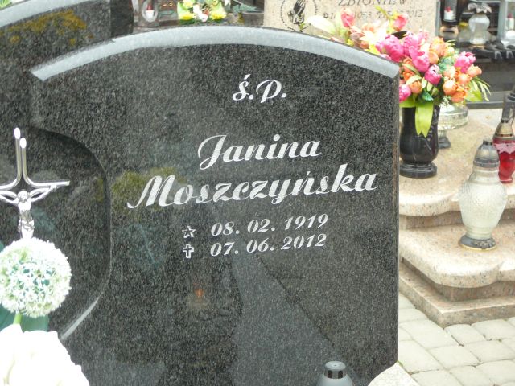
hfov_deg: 27.4
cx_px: 258
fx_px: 1056
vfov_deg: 20.7
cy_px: 193
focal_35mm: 71
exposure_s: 1/30
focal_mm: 10.5
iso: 160
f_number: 3.7
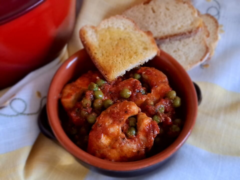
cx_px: 120
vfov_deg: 58.9
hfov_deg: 73.9
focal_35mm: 23
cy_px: 90
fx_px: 159
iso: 400
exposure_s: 1/25
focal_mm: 5.54
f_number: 1.8
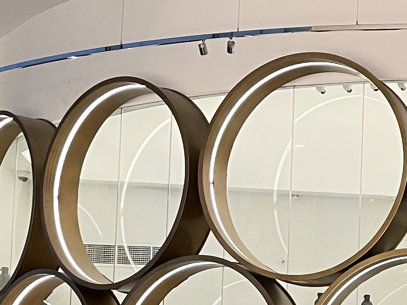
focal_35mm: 105
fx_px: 1235
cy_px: 354
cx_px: 484
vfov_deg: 13.7
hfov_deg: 17.8
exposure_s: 1/56
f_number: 1.6
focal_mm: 4.2
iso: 250
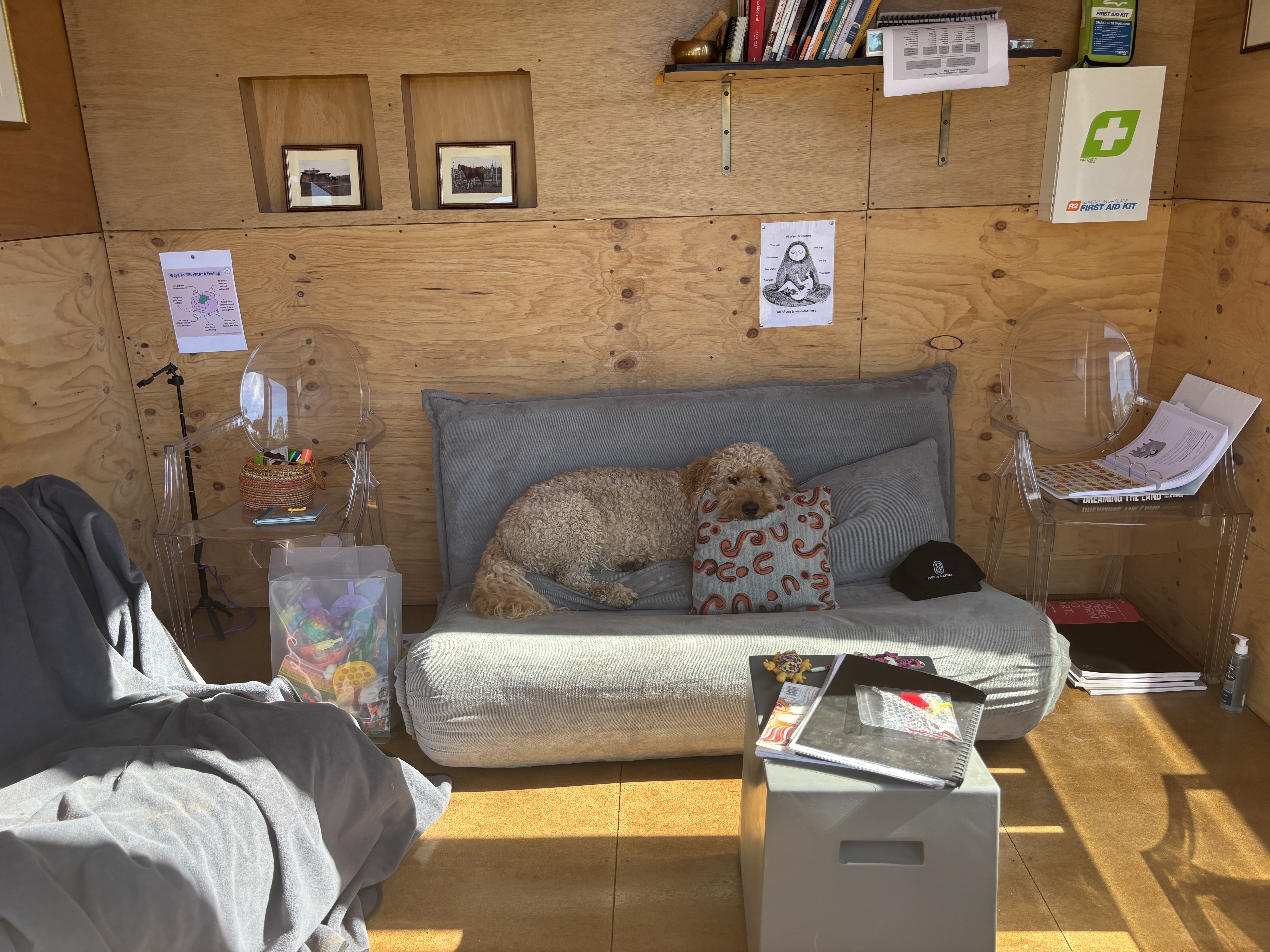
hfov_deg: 67.3
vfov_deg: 53.1
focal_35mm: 26
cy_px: 476
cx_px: 635
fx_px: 954
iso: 50
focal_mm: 5.96
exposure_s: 1/394
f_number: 1.6
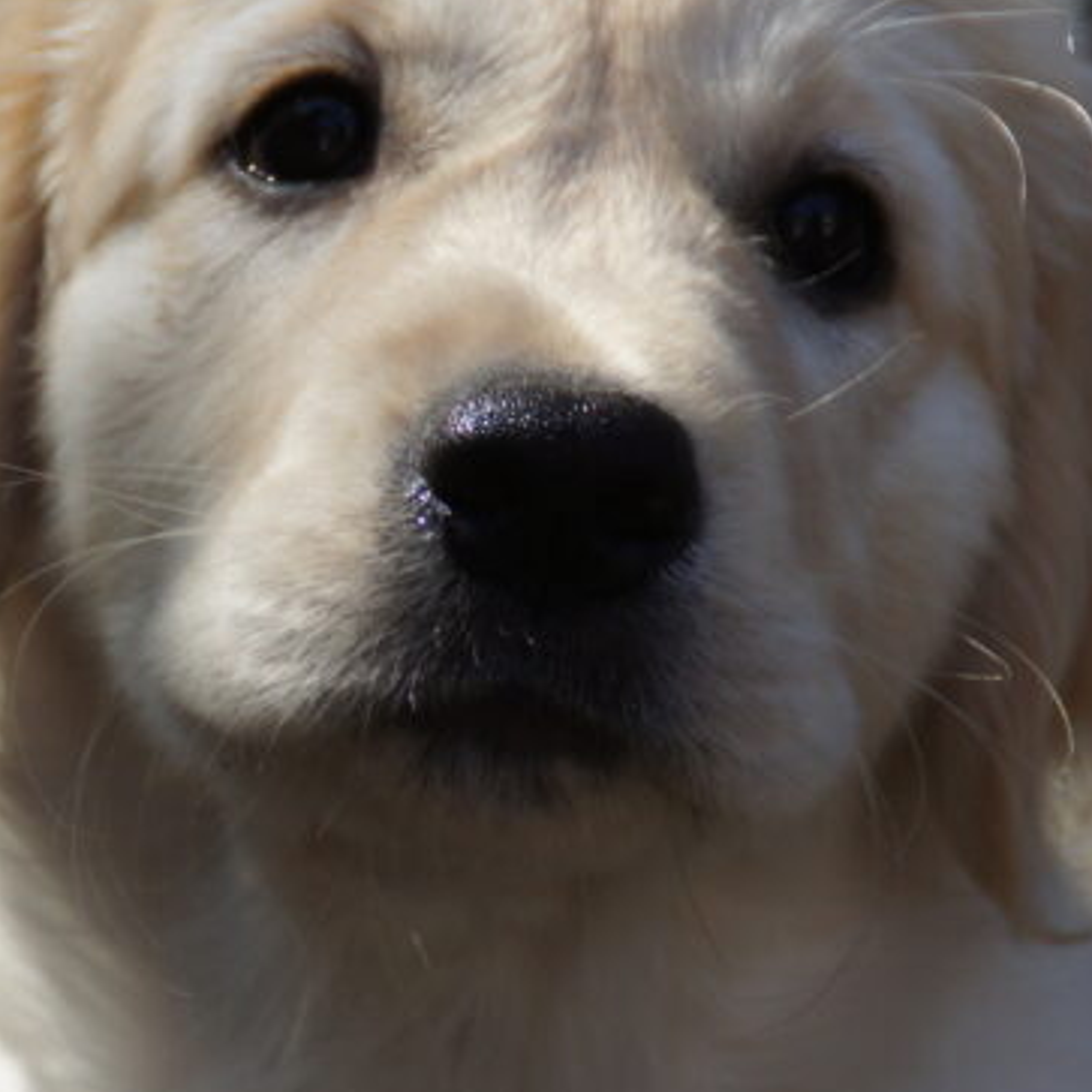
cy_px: 525
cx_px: 379
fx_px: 25626
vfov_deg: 2.4
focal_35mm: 718
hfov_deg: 2.4
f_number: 6.3
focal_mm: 200
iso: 200
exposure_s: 1/320
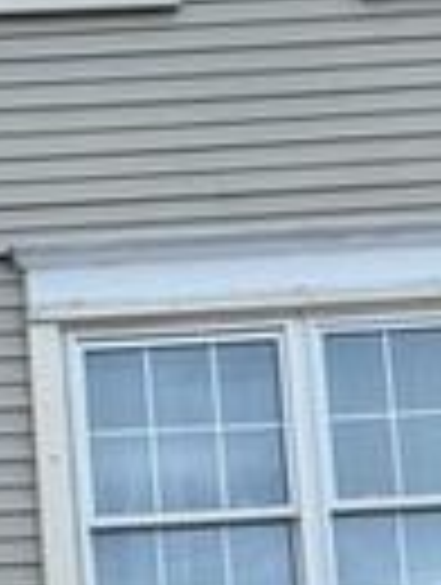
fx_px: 2083
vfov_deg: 15.4
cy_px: 695
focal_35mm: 123
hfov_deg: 11.8
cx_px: -86
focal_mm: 6.76
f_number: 1.78
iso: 160
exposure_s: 1/120
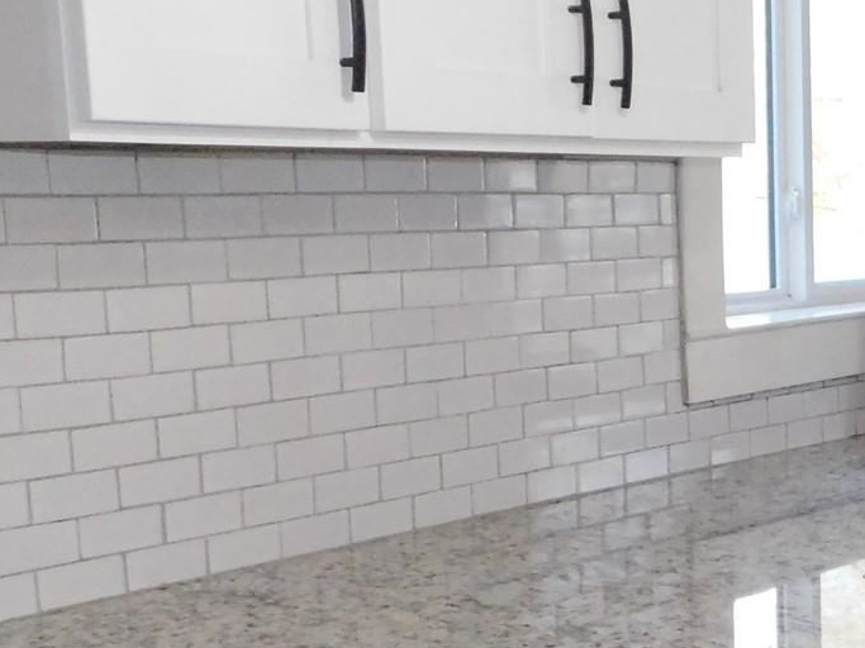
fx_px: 1799
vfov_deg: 20.3
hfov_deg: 23.1
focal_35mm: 72
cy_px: 452
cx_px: 1207
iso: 800
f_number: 3
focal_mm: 4.1
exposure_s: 1/160
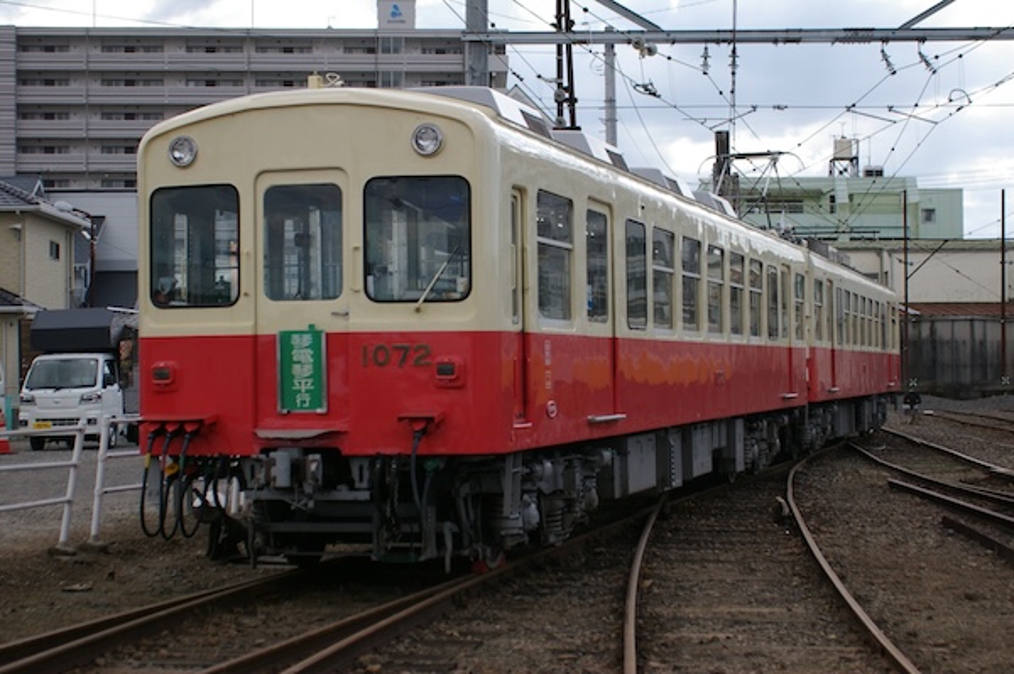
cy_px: 337
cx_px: 507
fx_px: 2026
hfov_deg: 28.1
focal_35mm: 72
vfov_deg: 18.9
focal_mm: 48
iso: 400
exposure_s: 1/2000
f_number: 4.5
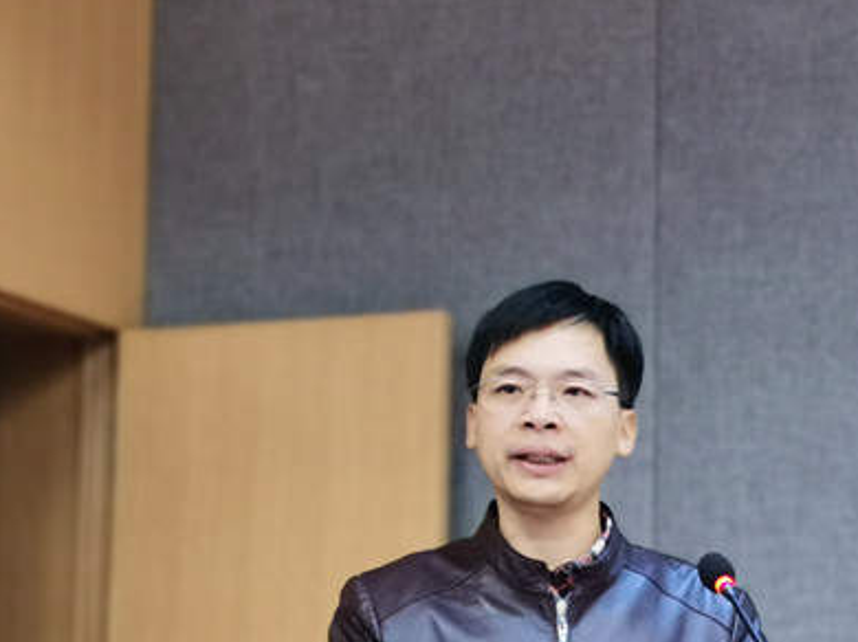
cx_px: 550
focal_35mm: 85
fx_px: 2106
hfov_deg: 23.0
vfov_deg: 17.2
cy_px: 490
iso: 160
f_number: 1.6
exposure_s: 1/50
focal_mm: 5.56
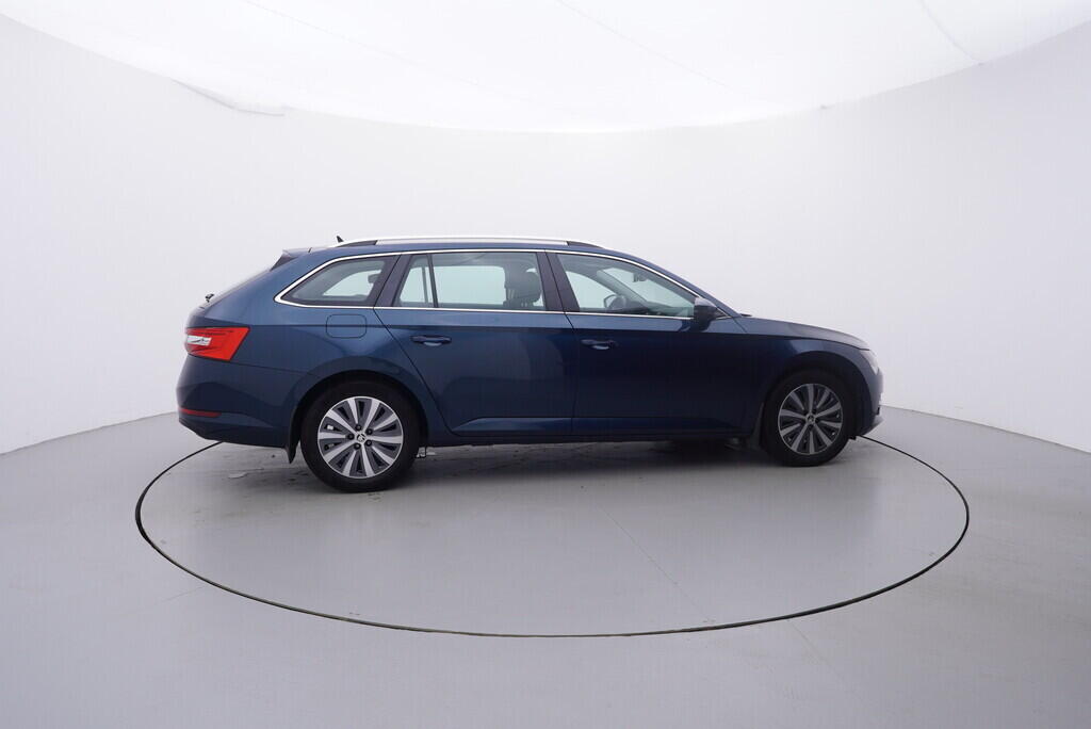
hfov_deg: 77.3
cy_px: 364
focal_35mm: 22
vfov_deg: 56.2
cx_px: 546
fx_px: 682
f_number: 5
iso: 200
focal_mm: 15
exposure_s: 1/80
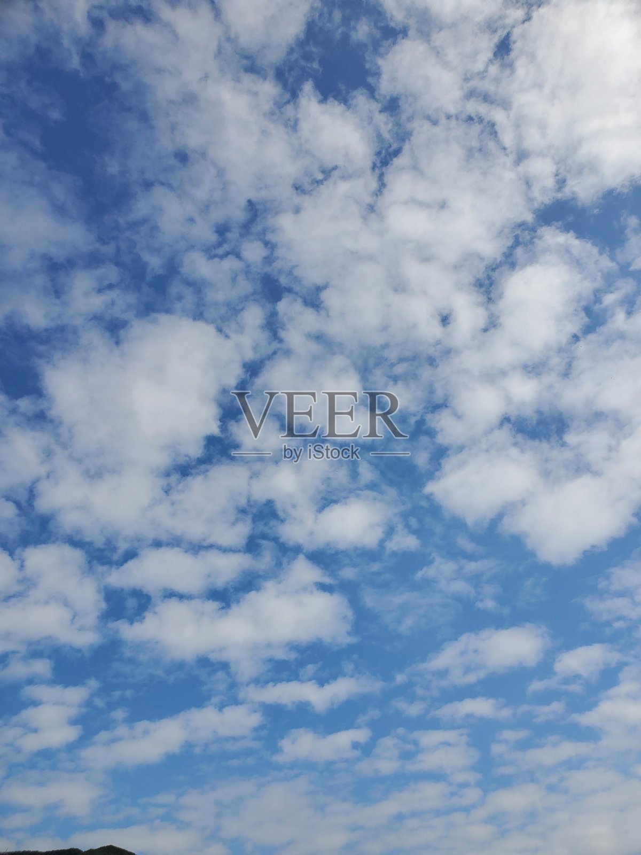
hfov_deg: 53.1
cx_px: 320
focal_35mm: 26
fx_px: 642
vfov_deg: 67.3
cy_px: 428
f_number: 2.4
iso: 50
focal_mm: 4.3
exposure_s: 1/2625
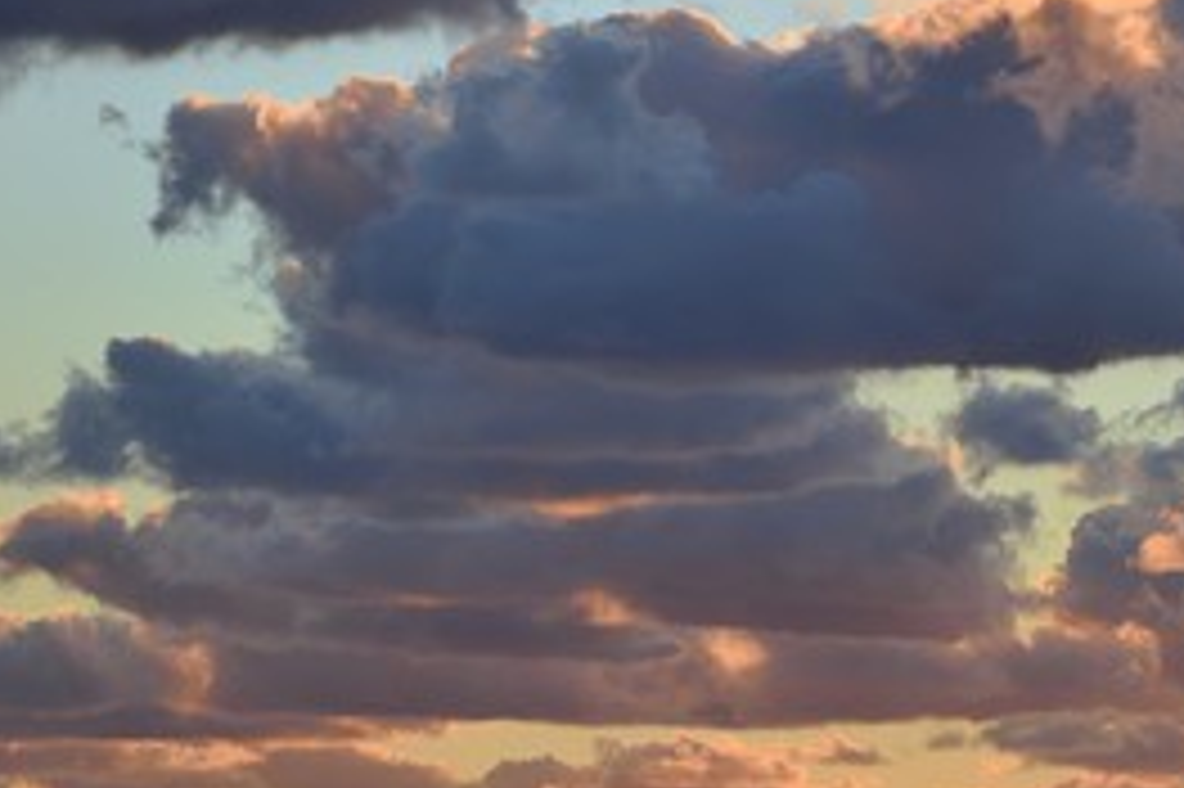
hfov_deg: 6.4
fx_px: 10517
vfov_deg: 4.3
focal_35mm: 320
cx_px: 828
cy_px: 603
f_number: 9
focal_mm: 200
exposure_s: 1/160
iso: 200
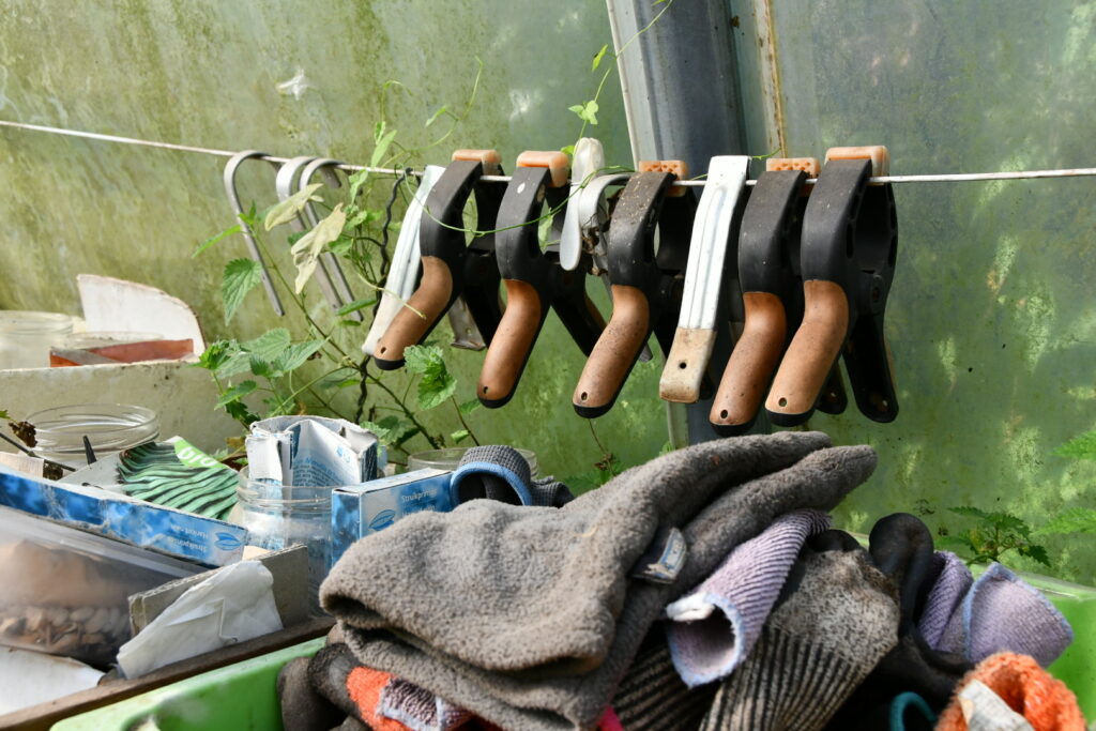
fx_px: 1279
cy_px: 366
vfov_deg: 31.9
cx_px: 548
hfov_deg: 46.4
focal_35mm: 42
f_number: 10
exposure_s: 1/400
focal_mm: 28
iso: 640
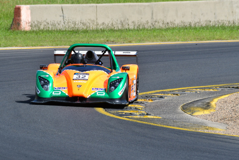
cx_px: 120
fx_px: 4981
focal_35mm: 750
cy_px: 80
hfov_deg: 2.7
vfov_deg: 1.8
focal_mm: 500
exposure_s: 1/640
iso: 320
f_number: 10
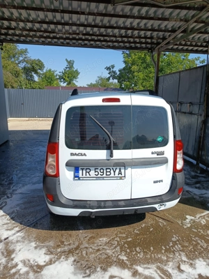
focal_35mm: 24
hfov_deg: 56.8
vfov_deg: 71.6
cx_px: 104
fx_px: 193
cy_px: 140
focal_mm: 5.24
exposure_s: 1/600
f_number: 1.7
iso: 51
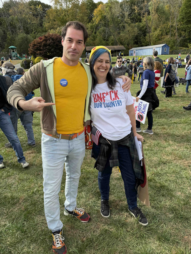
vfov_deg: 71.6
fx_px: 177
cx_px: 96
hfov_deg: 56.8
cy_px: 127
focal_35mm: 24
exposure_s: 1/1493
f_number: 1.78
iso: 80
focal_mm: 6.76
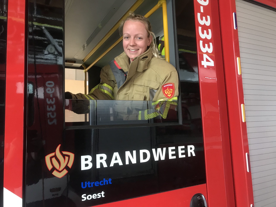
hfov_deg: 63.4
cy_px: 104
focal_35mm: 28
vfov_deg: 49.7
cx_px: 138
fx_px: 223
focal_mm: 3.99
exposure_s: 1/17
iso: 50
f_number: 1.8
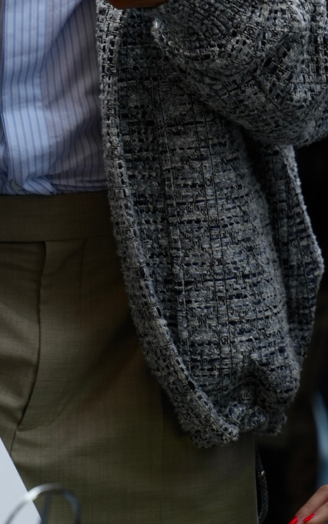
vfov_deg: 3.8
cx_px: 11
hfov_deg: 2.4
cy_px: -114
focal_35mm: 546
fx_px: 7811
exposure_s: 1/320
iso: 200
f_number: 4.5
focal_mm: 180
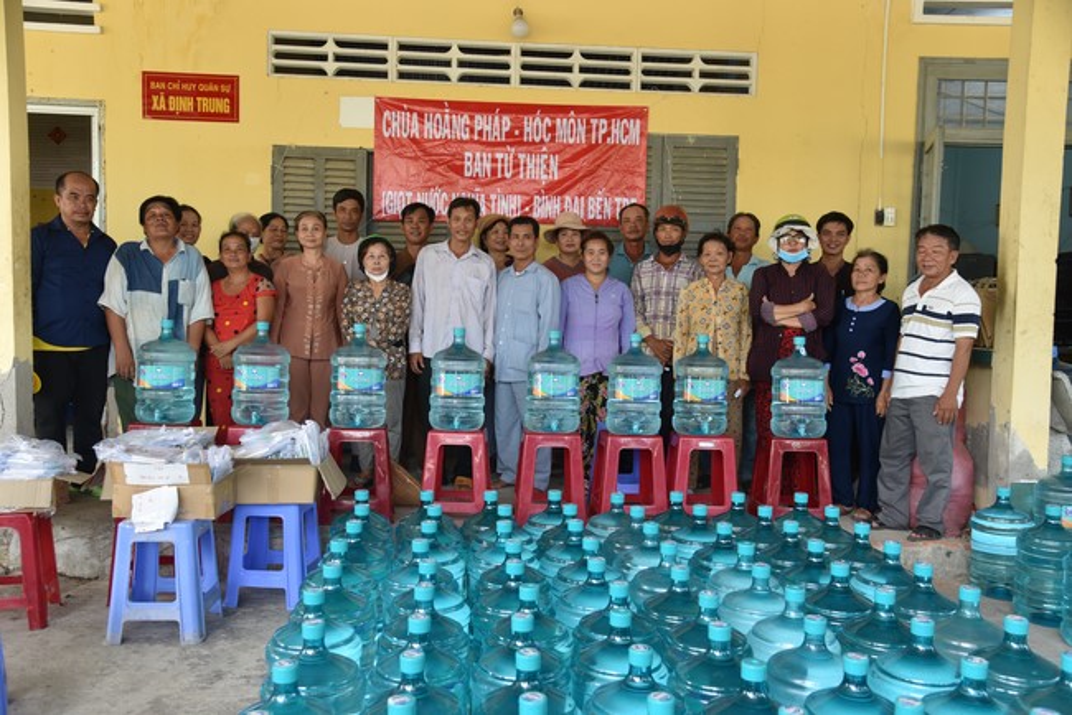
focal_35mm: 34
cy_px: 358
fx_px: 1013
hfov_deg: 55.8
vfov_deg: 38.9
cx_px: 536
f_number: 4.5
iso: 400
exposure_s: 1/80
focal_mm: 34
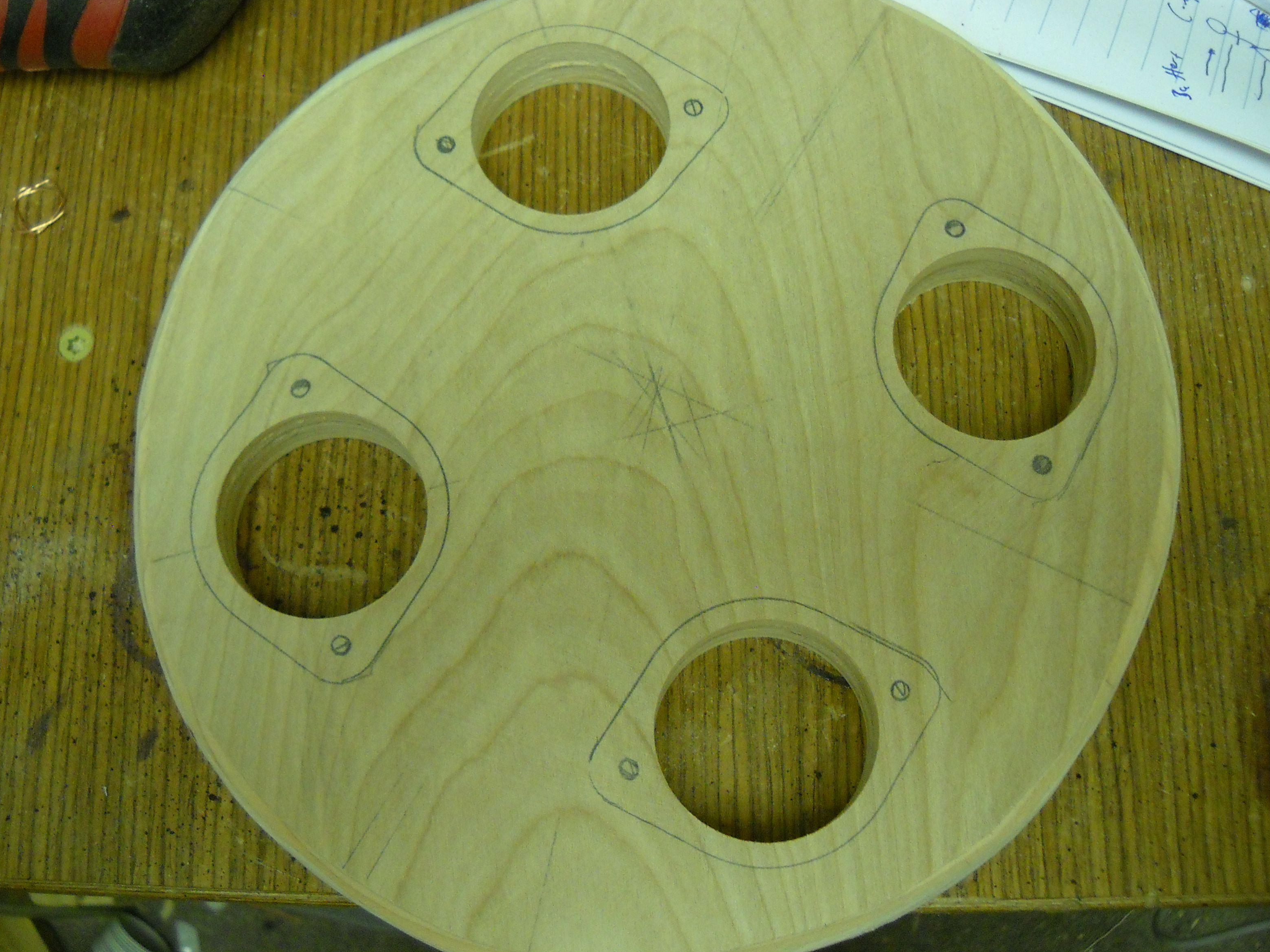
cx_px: 626
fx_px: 1578
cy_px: 465
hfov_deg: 43.8
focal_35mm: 43
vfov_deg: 33.6
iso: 417
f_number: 3.1
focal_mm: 6.72
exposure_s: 1/60
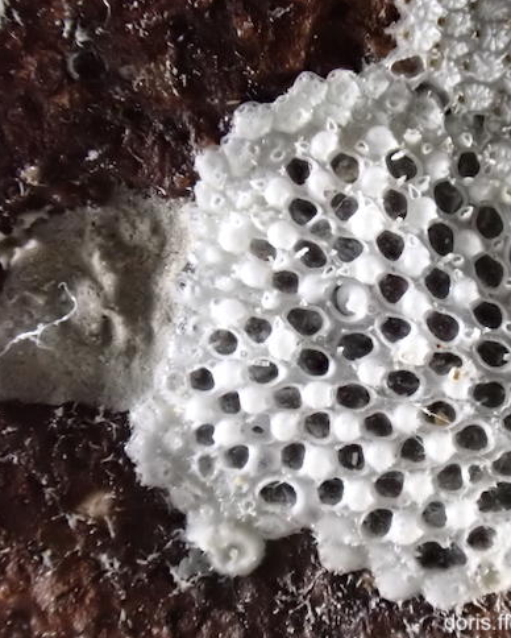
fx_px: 2473
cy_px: 319
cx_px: 381
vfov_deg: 14.7
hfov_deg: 11.8
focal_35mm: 131
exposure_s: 1/30
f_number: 6.3
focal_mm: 18
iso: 1600
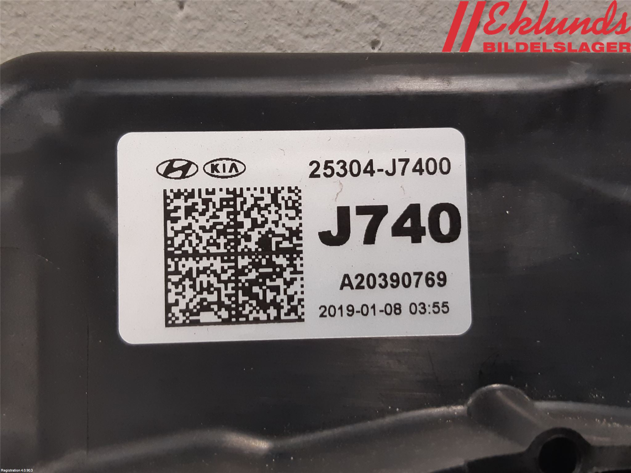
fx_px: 474
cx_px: 316
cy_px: 236
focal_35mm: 26
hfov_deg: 67.3
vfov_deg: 53.1
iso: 125
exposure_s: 1/50
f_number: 1.7
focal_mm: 3.93
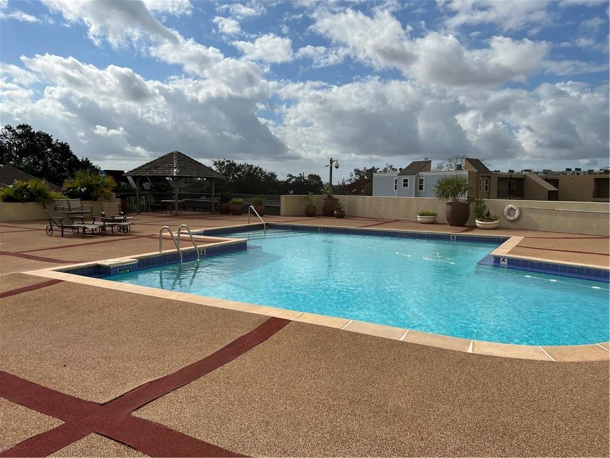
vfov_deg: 53.1
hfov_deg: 67.3
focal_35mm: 26
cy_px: 229
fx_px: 458
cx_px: 305
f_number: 1.5
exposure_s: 1/9434
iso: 50
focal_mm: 5.7
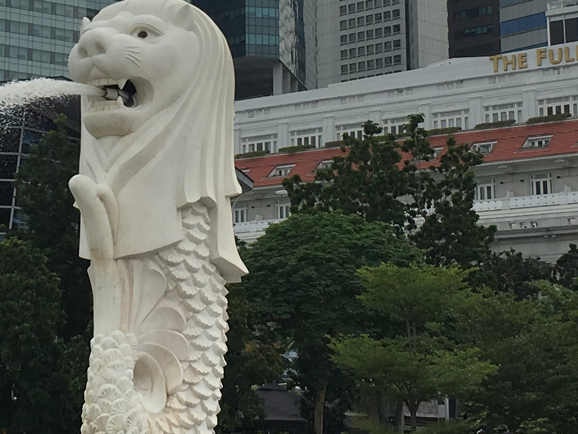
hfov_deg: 18.0
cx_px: 114
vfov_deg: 13.5
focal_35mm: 108
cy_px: 5
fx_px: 1803
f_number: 2.2
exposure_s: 1/894
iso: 25
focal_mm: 4.15
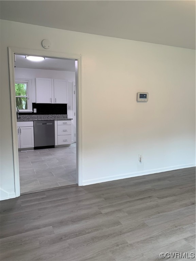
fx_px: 196
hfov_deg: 53.1
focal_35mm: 26
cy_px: 130
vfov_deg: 67.3
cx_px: 98
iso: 50
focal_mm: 4.25
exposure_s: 1/60
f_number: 1.8
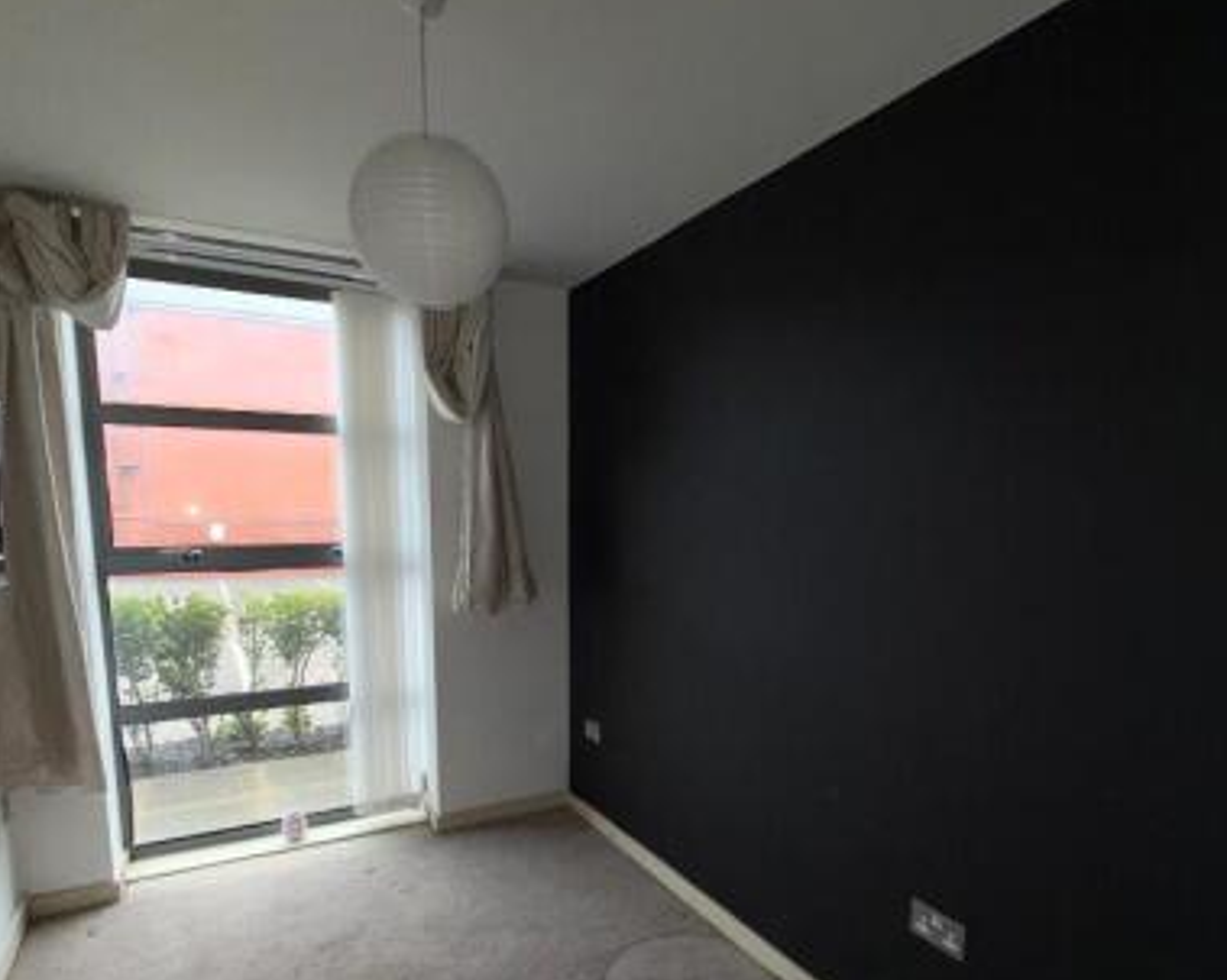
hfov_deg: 77.6
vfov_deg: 64.6
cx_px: 617
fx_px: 762
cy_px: 613
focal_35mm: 21
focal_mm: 2.22
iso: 50
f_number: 2.2
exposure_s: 1/76
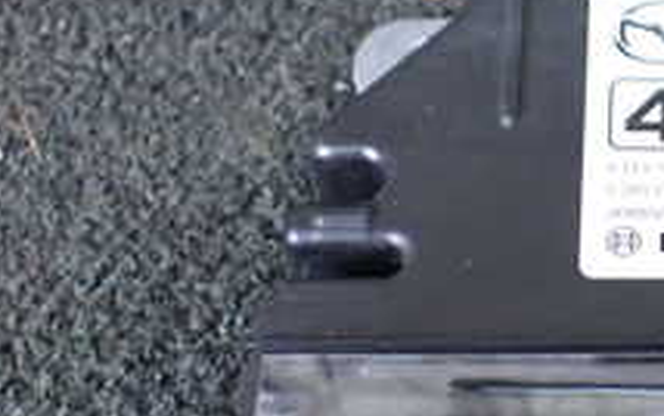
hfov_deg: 22.4
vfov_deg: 14.7
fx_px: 1611
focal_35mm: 89
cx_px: 658
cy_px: 208
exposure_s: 1/80
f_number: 2.3
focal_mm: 5.4
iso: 800
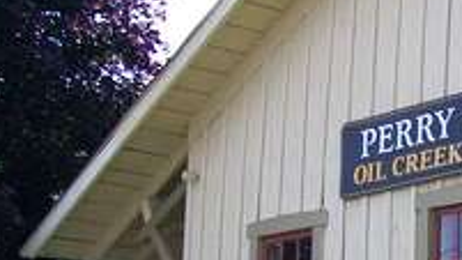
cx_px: 391
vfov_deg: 7.9
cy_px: 414
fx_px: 1837
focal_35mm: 150
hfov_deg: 14.2
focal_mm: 6
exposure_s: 1/640
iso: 64
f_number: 2.7
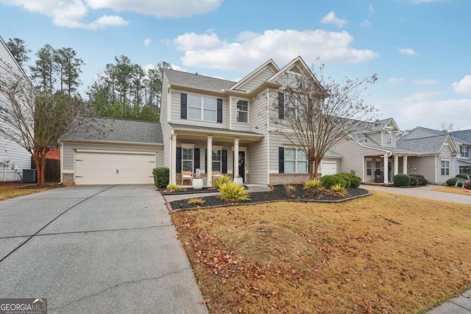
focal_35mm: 14
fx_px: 183
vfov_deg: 81.2
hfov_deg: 104.3
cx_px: 236
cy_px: 157
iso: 100
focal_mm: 14
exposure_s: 1/30
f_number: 8
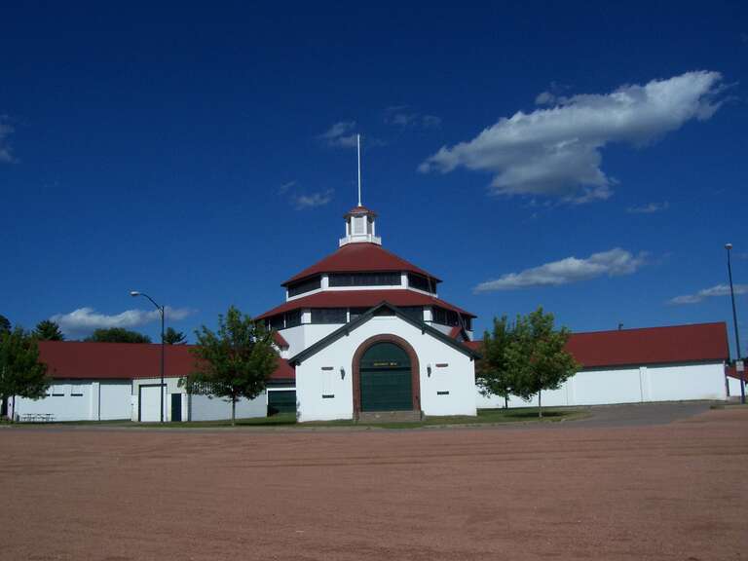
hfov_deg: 54.0
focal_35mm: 34
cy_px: 280
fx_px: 735
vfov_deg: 41.8
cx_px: 374
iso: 80
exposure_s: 1/1117
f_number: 5.1
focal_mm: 5.6
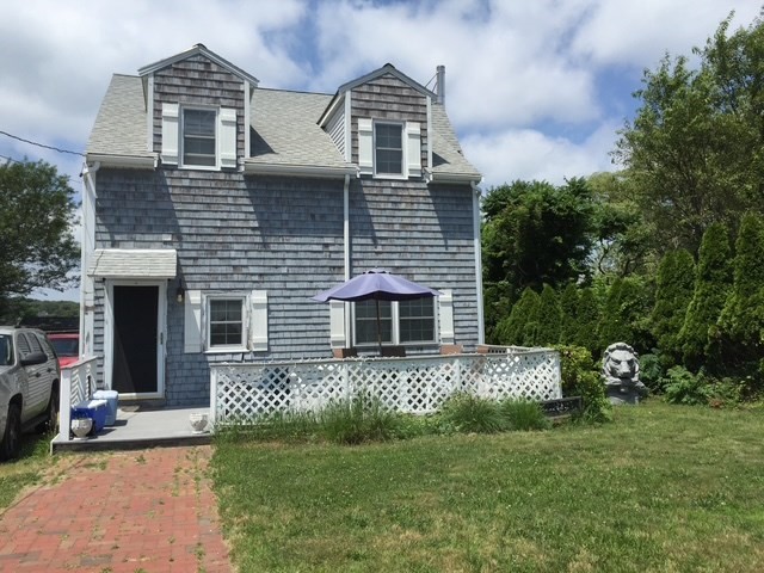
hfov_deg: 61.7
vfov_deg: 48.2
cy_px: 286
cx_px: 382
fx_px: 640
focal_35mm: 29
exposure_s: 1/3049
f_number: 2.2
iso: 32
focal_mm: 4.15
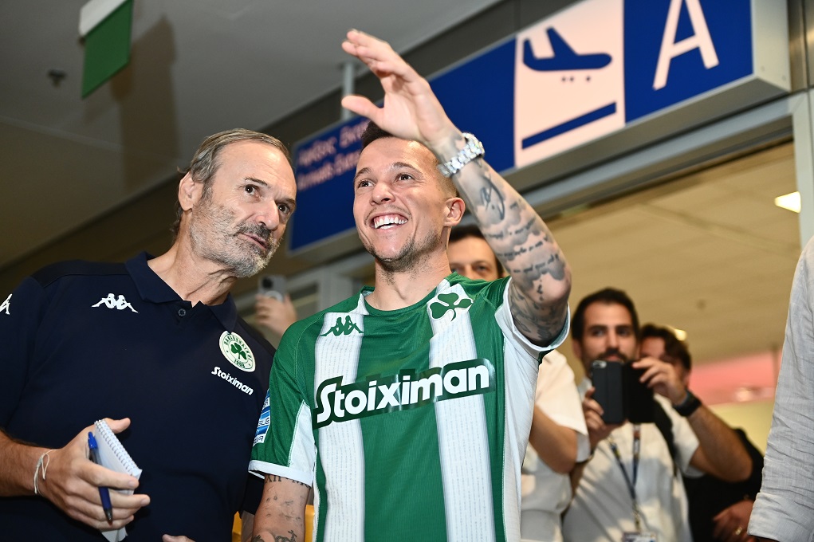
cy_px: 271
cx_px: 407
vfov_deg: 23.4
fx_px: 1311
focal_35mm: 58
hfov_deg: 34.5
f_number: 2.8
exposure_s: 1/160
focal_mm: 58
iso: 2000
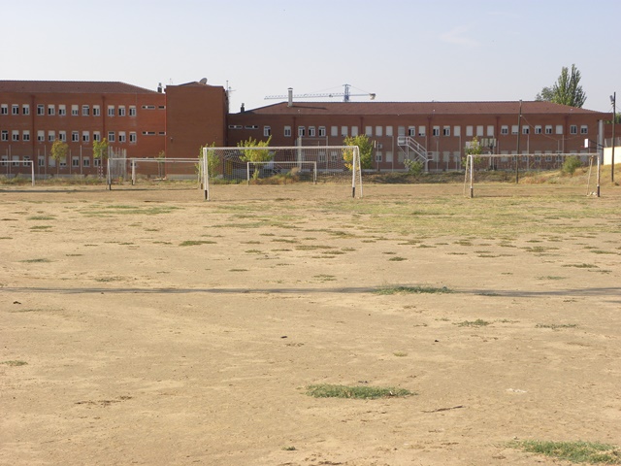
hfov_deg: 23.0
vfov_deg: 17.4
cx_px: 310
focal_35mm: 85
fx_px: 1525
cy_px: 233
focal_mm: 15.1
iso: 64
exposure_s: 1/297
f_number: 5.6
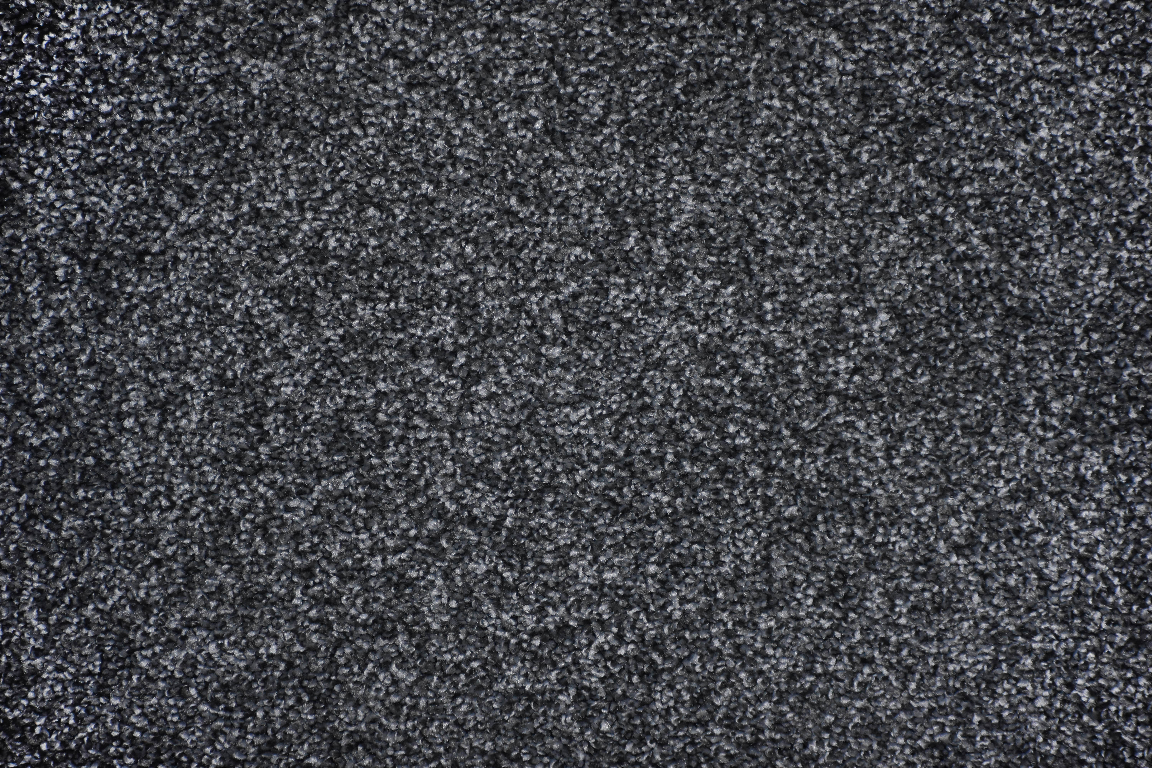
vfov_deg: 7.9
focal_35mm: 174
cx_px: 576
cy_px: 384
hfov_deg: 11.8
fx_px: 5568
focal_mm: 116
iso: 2000
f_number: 4.8
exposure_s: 1/125
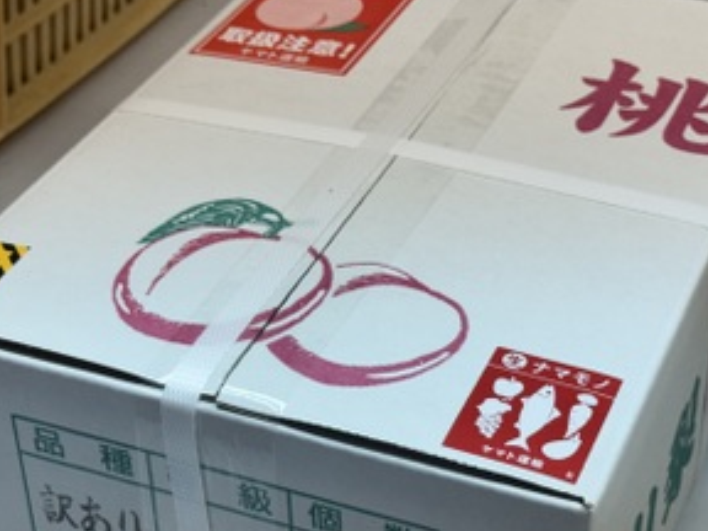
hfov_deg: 24.4
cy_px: 352
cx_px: 366
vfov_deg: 18.4
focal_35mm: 80
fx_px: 1636
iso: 50
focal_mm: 6.76
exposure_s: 1/158
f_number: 1.78
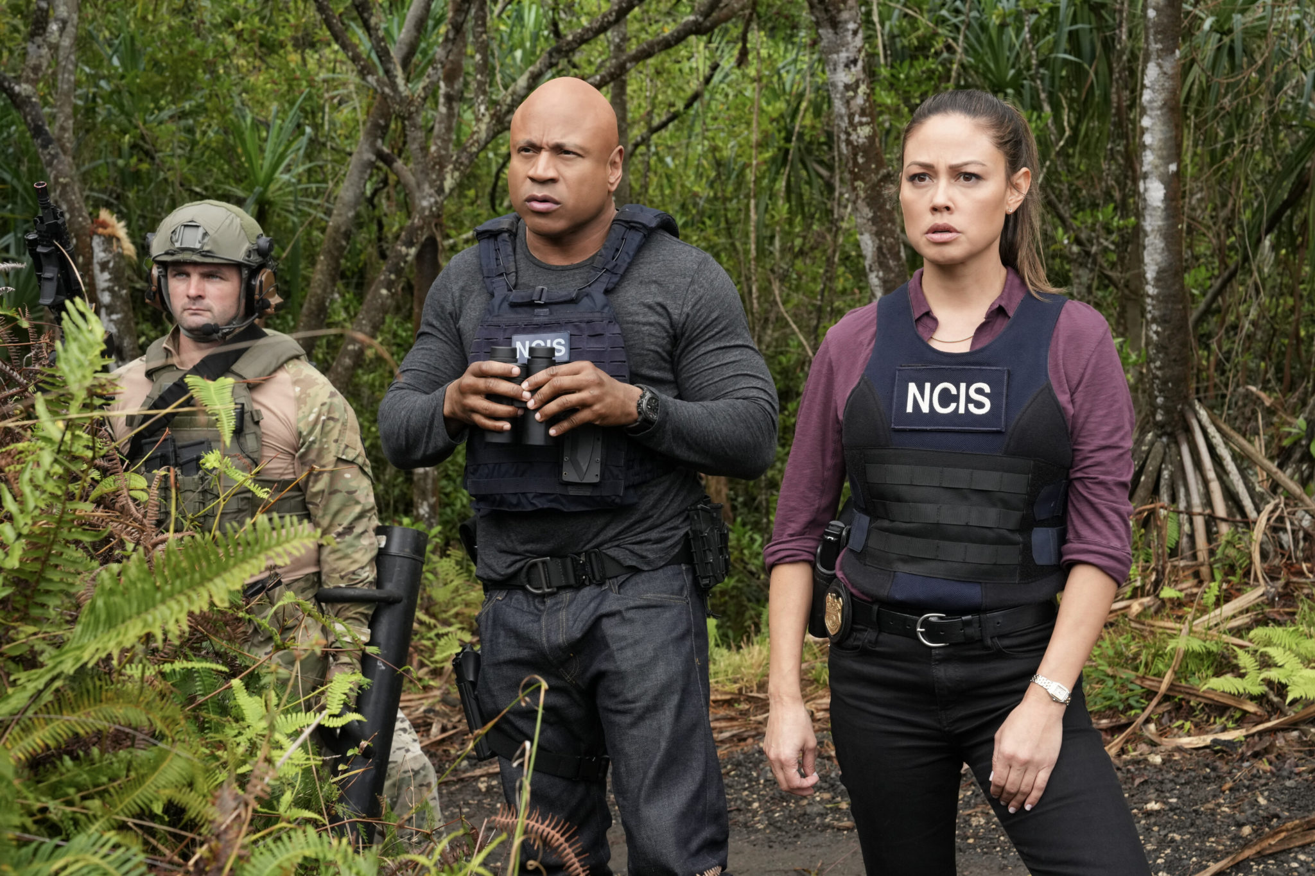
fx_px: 2045
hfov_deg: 35.6
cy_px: 438
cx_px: 658
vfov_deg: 24.2
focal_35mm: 56
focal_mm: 56
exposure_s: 1/320
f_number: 9
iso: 1600
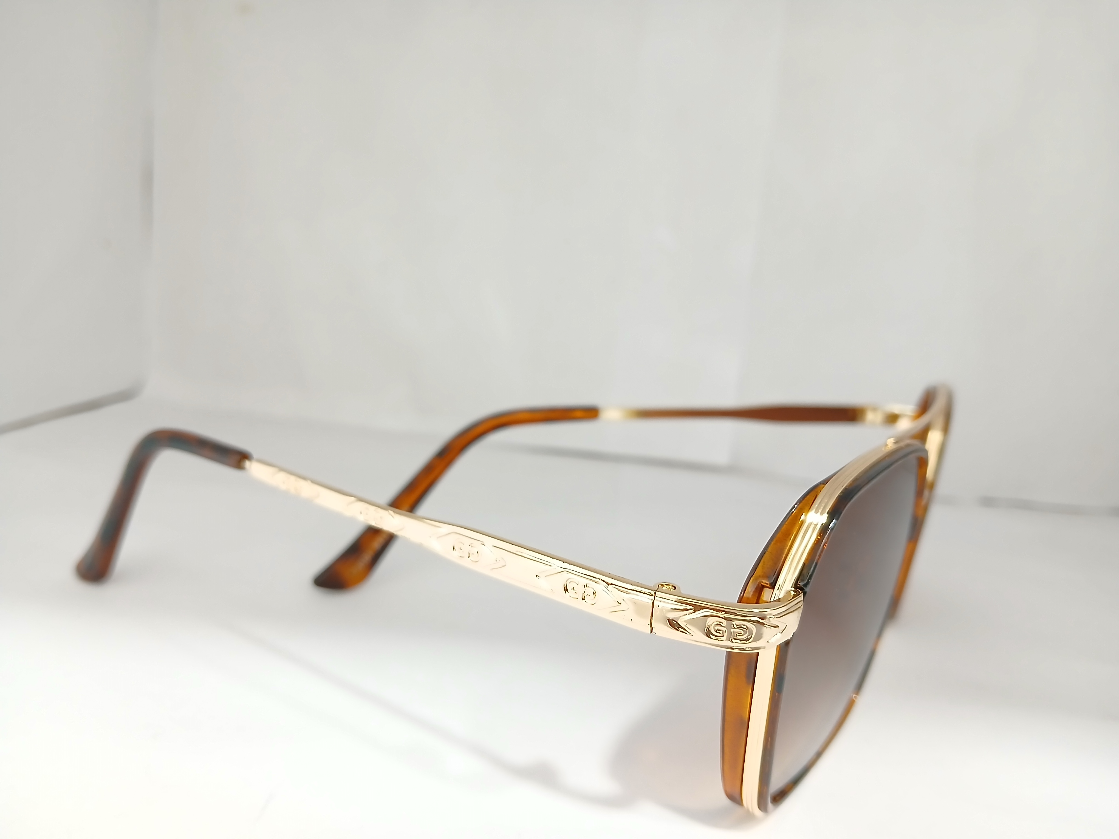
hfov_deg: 67.3
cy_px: 420
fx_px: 840
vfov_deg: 53.1
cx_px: 560
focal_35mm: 26
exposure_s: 1/25
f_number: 1.8
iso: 320
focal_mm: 3.98
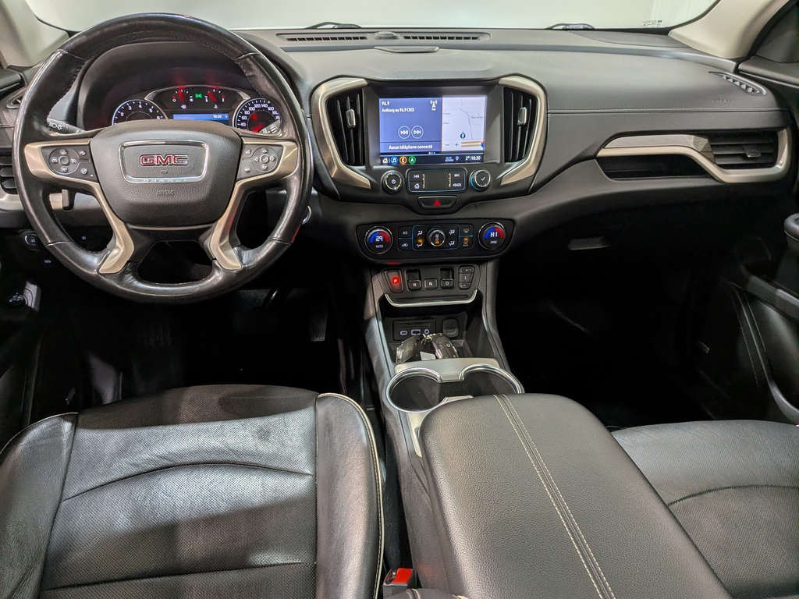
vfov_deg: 56.8
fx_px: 554
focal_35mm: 24
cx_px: 400
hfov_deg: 71.6
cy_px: 300
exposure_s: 1/179
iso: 29
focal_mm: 4.53
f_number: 1.7
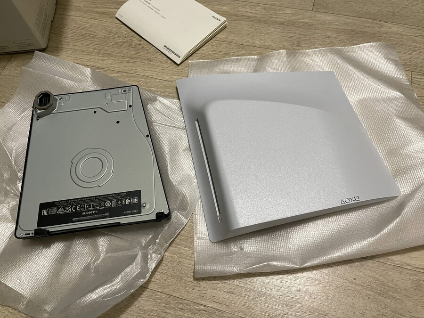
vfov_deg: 54.9
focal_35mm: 25
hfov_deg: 69.4
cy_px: 159
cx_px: 212
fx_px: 306
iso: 400
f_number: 1.6
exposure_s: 1/60
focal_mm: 5.1
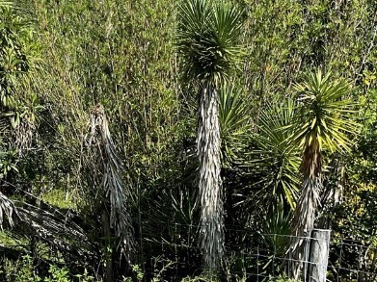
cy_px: 159
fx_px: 827
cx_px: 82
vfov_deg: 19.4
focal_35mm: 76
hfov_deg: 25.3
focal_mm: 3
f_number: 1.8
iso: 16
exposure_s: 1/1279
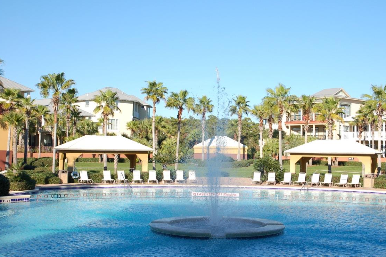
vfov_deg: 25.2
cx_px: 219
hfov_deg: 37.1
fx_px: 574
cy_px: 125
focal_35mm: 54
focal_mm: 31
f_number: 9
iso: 200
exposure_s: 1/320
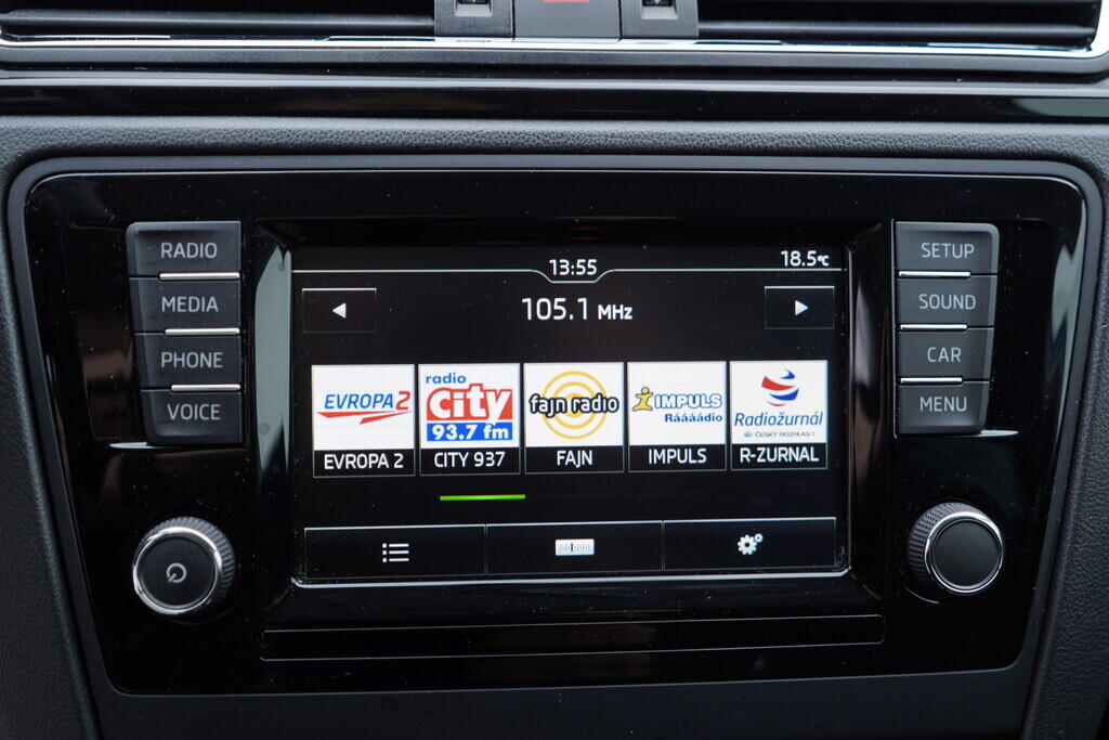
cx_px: 554
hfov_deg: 53.1
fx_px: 1109
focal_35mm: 36
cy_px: 370
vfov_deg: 36.9
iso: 125
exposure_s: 1/40
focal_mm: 24
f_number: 2.8
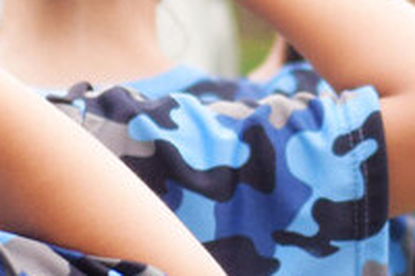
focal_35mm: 828
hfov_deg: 2.5
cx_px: 369
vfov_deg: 1.7
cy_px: 254
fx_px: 9537
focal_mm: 92
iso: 800
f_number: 4.5
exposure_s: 1/320
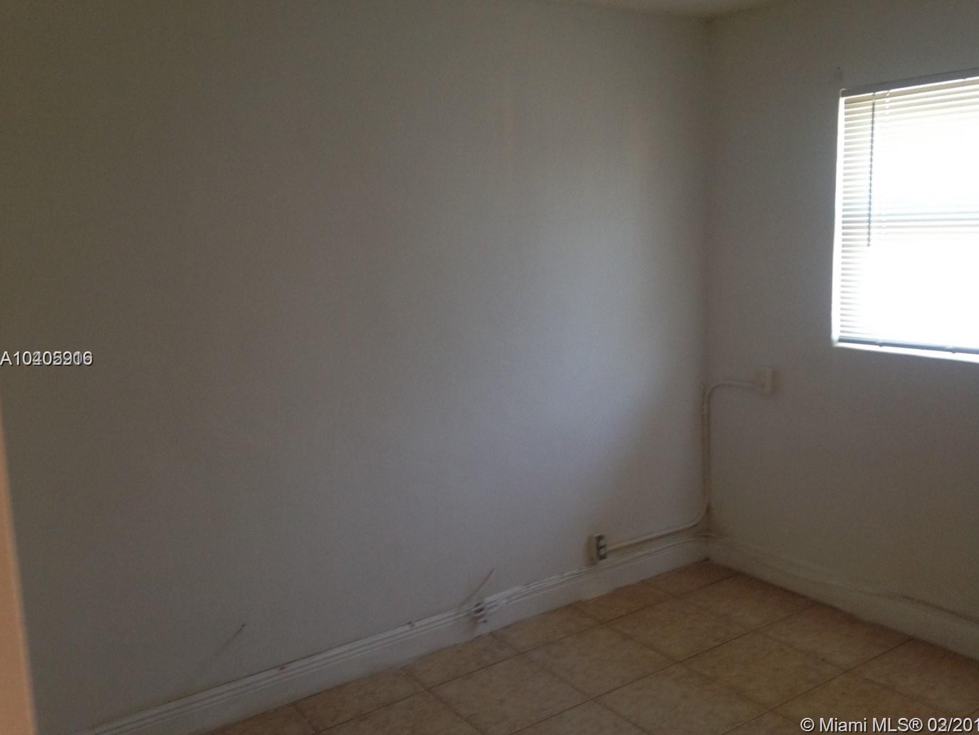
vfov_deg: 41.8
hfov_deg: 53.9
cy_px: 360
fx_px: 962
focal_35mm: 34
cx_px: 501
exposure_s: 1/20
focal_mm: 4.12
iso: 100
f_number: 2.4
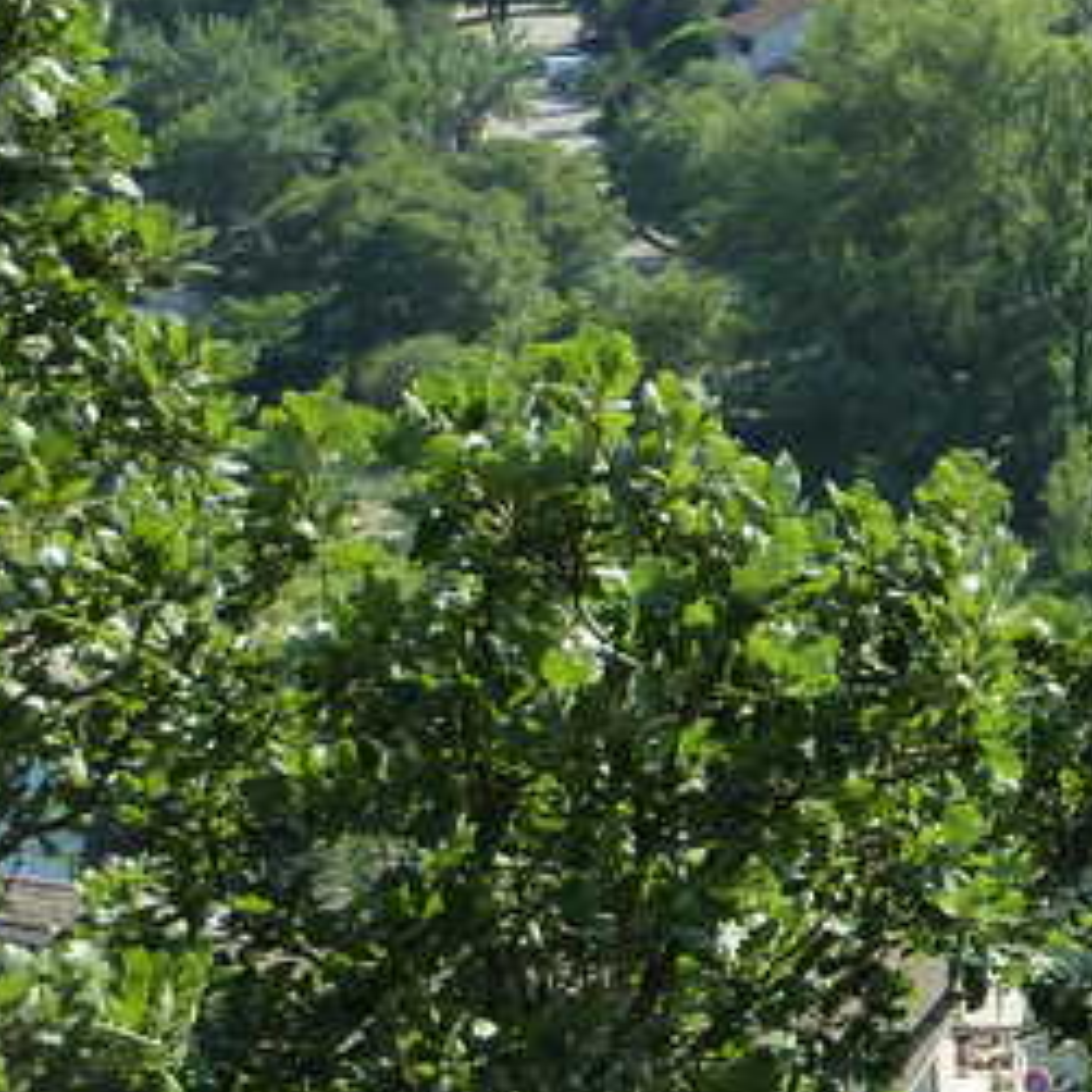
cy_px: 239
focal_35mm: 135
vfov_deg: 12.9
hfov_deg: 12.3
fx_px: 4818
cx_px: 1605
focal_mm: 7.9
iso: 125
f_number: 4
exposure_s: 1/320
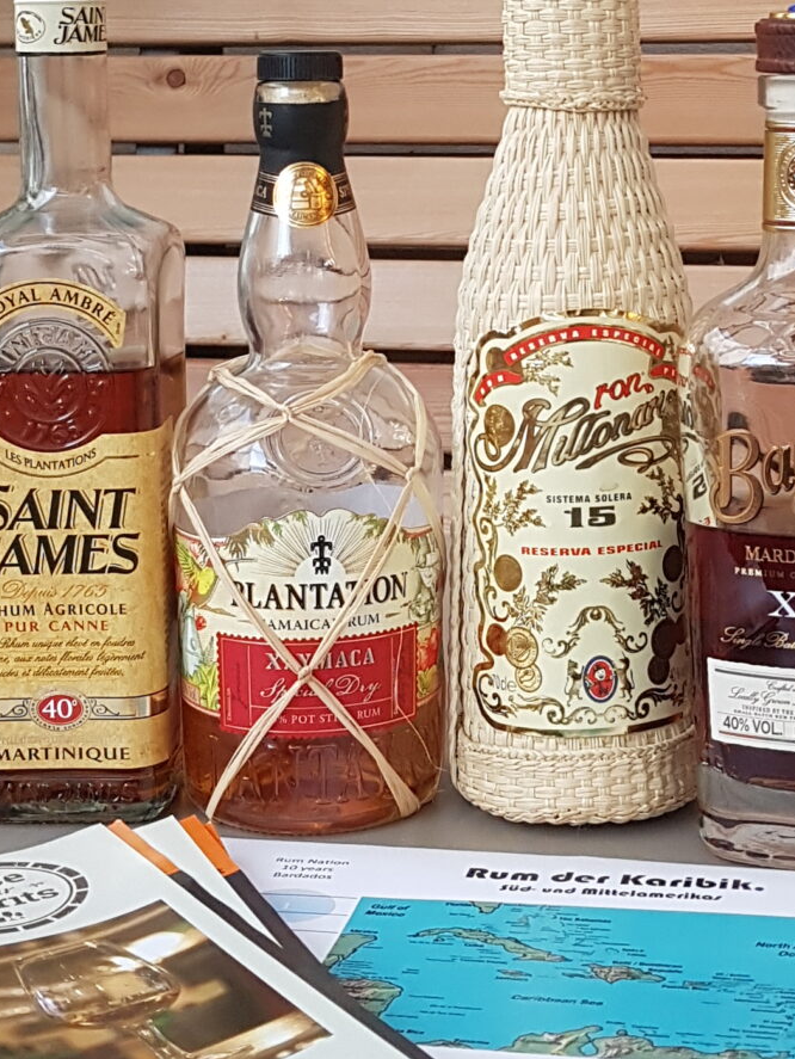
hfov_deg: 19.6
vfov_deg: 25.4
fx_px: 2295
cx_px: 507
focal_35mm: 75
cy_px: 172
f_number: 1.7
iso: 160
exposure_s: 1/50
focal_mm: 4.2
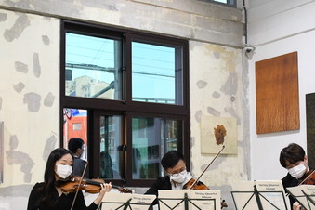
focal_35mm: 69
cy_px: 158
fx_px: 604
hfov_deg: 28.9
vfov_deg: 19.6
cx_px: 230
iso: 8000
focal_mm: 26
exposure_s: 1/1000
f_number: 5
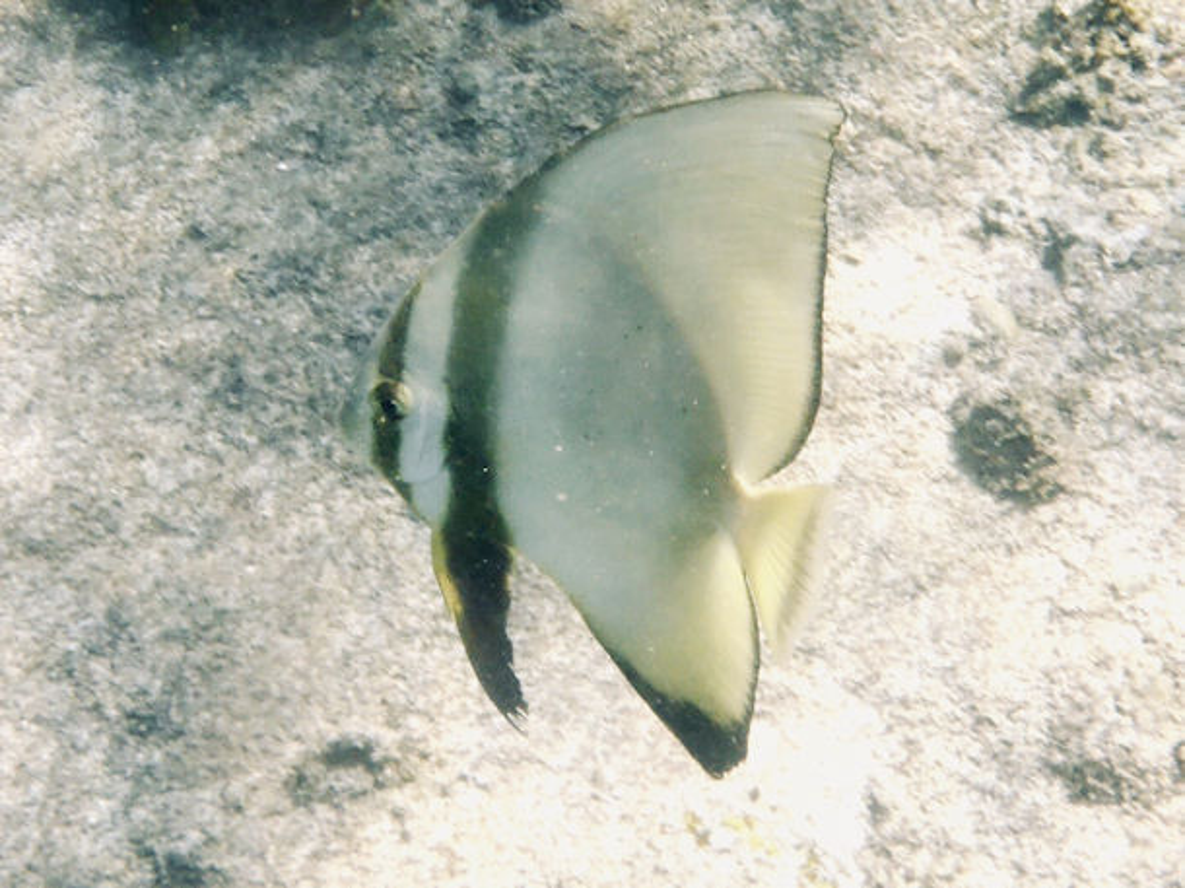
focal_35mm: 44
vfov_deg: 32.9
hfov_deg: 43.0
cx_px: 592
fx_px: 1506
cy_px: 444
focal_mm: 7.8
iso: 100
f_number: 4.3
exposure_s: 1/160
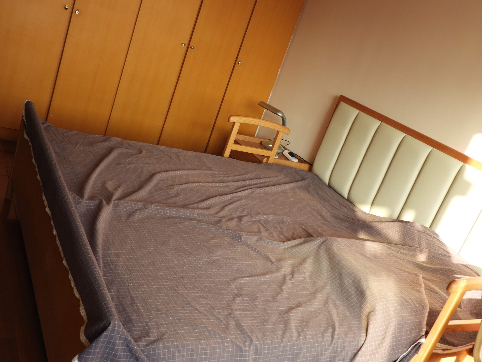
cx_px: 241
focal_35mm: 35
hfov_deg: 52.6
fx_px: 487
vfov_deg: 40.7
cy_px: 181
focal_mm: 6.3
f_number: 3.8
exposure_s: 1/60
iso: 100
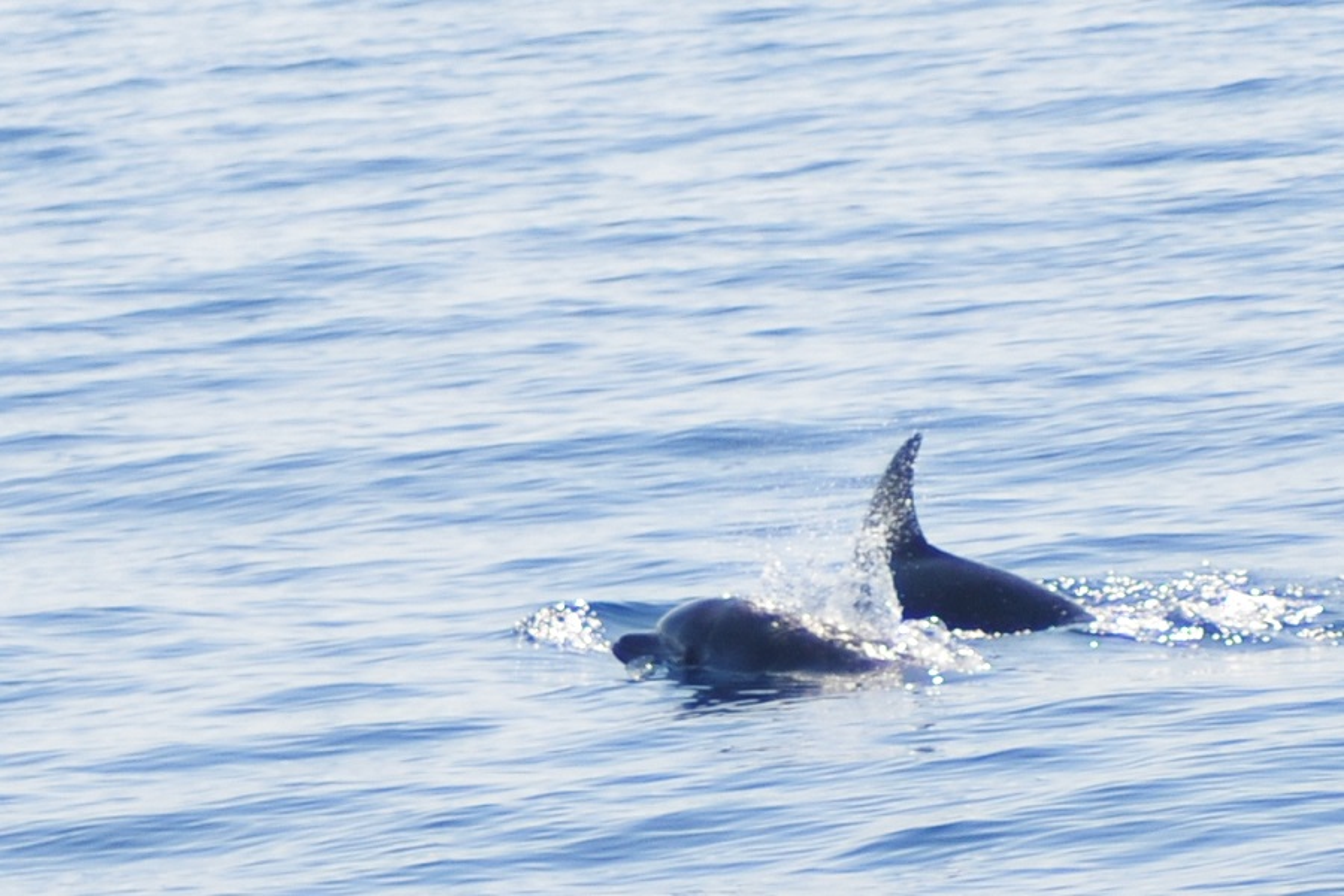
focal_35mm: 105
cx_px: 672
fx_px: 3920
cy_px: 448
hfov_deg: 19.5
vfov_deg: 13.0
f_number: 4
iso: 200
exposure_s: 1/1600
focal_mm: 70
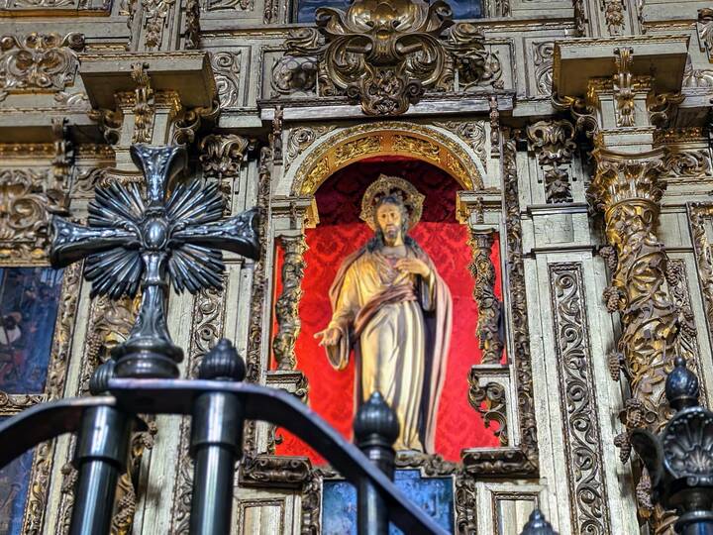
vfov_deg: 30.3
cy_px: 268
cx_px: 356
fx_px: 989
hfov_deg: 39.7
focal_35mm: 48
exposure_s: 1/50
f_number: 1.85
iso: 198
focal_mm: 6.81
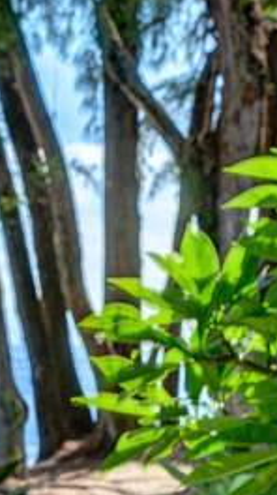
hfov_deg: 4.7
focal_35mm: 254
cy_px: 520
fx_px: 3325
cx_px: -299
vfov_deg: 8.4
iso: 320
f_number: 9
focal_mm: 50
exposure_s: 1/400
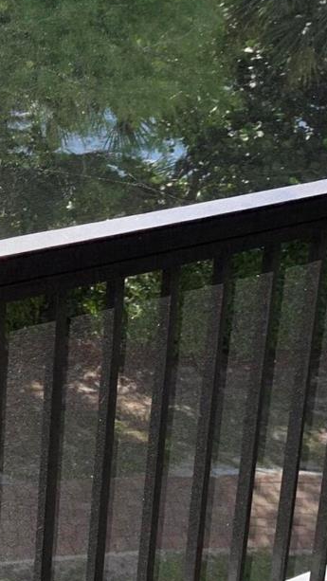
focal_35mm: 71
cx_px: -167
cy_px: 122
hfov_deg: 15.6
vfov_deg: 29.1
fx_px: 1094
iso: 25
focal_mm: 4.25
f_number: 1.8
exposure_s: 1/815
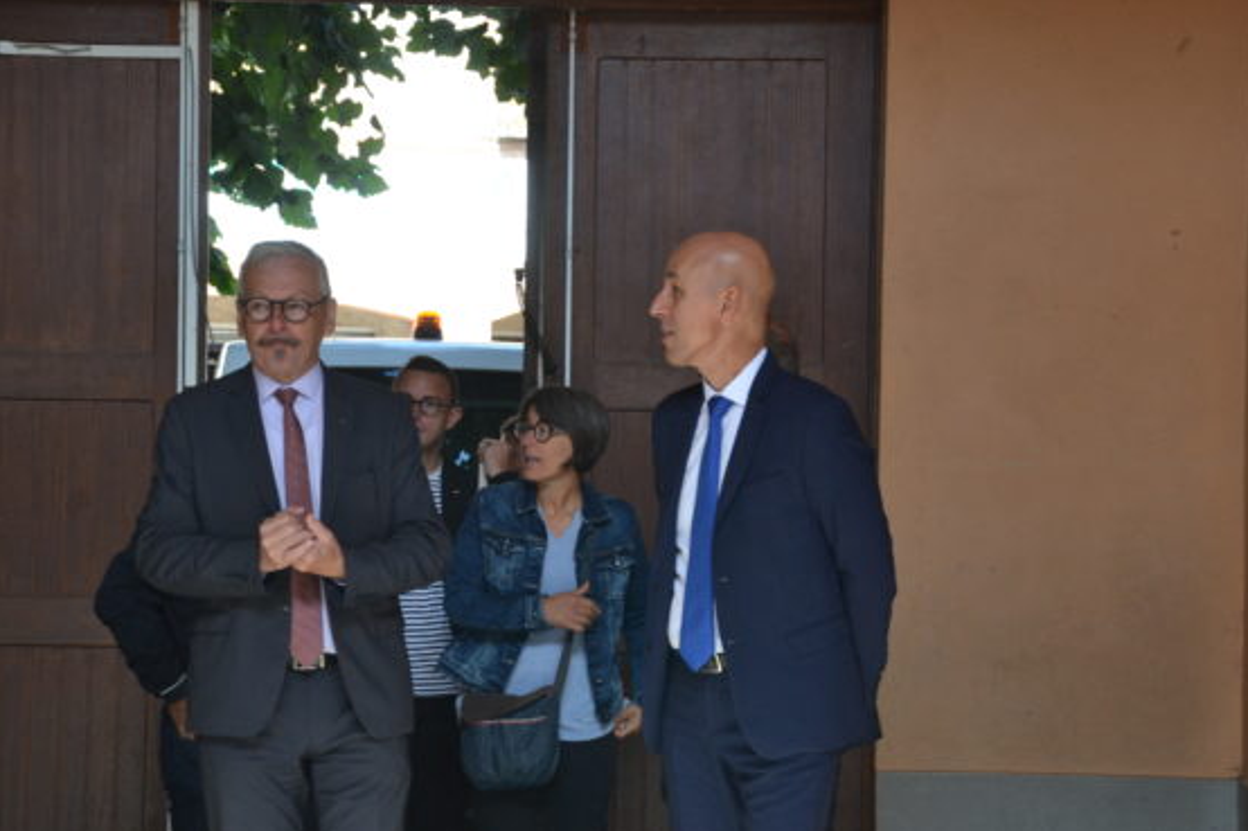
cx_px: 568
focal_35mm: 125
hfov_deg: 16.4
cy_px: 432
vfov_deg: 11.0
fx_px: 4332
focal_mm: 66
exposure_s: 1/200
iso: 400
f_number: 5.3
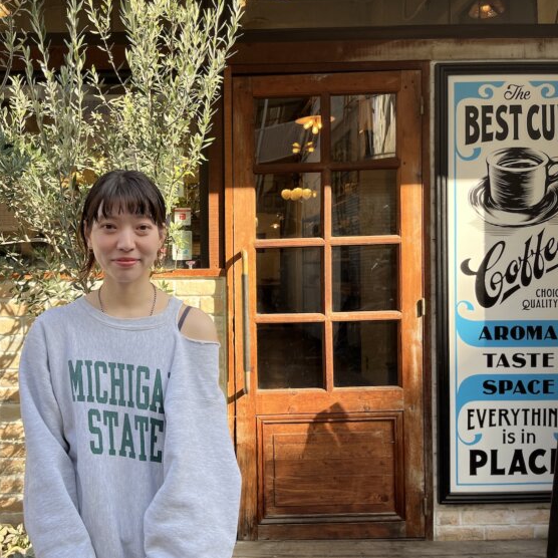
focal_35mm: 31
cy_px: 277
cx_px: 196
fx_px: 565
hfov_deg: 51.7
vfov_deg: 52.5
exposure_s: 1/481
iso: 50
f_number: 1.6
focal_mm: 5.1
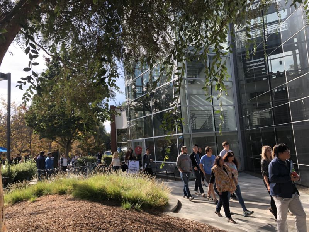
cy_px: 116
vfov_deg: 49.7
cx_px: 154
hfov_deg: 63.4
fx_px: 250
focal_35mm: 28
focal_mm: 3.99
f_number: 1.8
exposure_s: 1/428
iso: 20
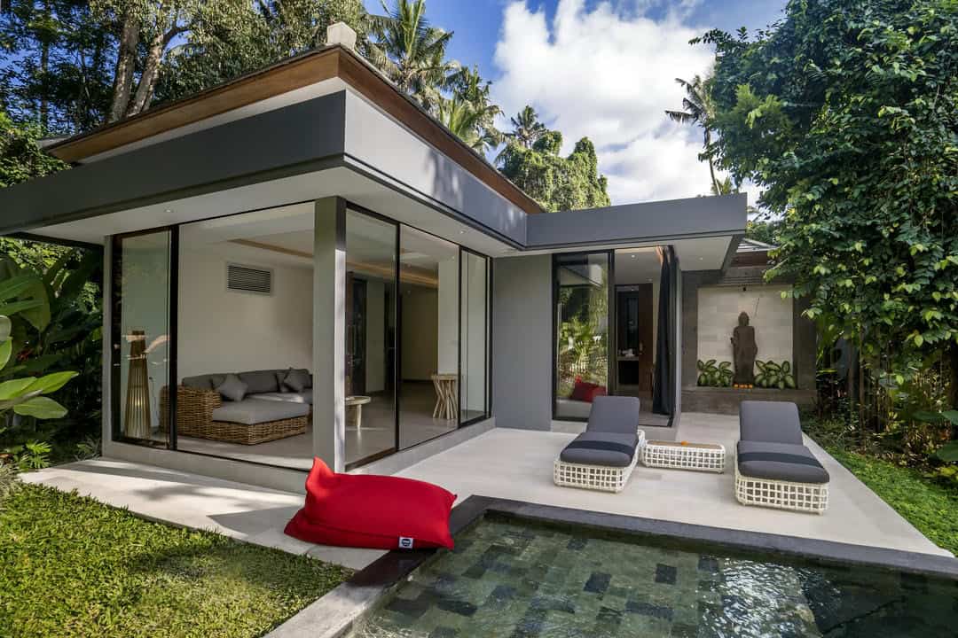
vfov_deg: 73.7
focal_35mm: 16
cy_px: 319
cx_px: 479
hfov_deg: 96.7
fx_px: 426
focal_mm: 16
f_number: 8
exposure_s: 1/125
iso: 200
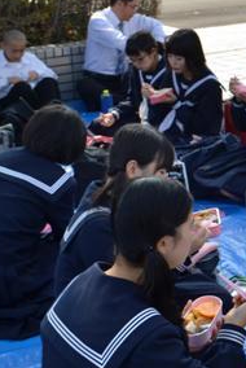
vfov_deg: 38.1
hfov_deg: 24.2
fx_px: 532
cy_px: 179
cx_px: 278
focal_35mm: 52
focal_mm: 22
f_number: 6.3
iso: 100
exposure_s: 1/160
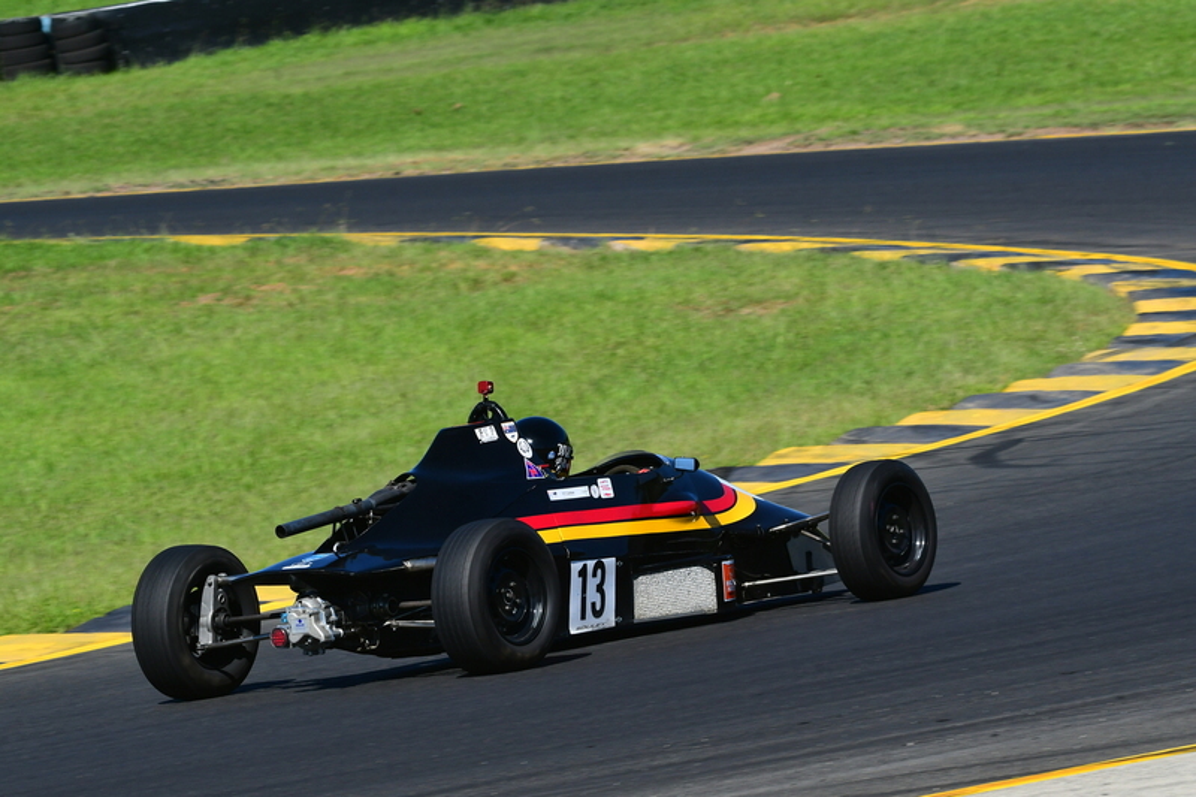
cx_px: 598
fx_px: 9964
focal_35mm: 300
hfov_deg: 6.9
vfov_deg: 4.6
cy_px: 398
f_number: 13
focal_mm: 200
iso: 500
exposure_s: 1/640
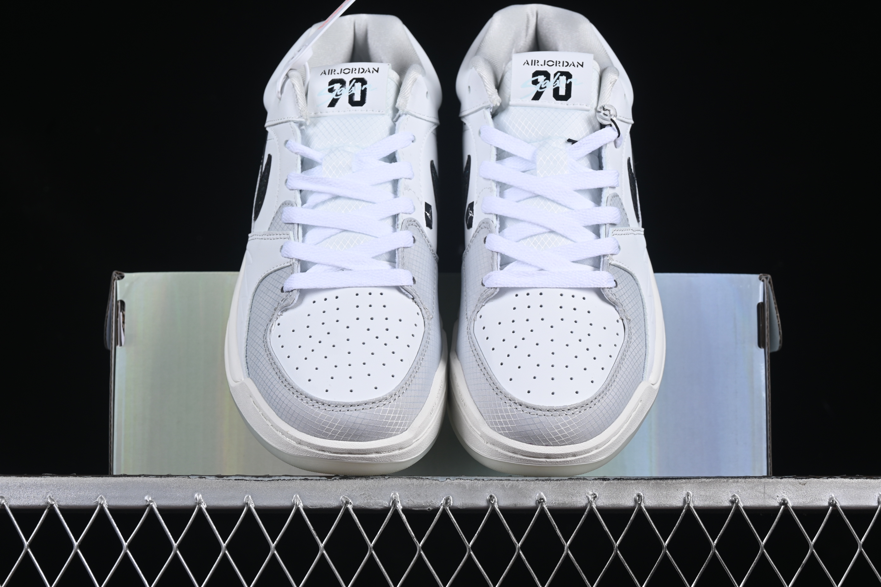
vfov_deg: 18.2
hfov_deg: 27.0
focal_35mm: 75
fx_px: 1835
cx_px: 440
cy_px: 294
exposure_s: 1/80
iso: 160
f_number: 8
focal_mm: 50
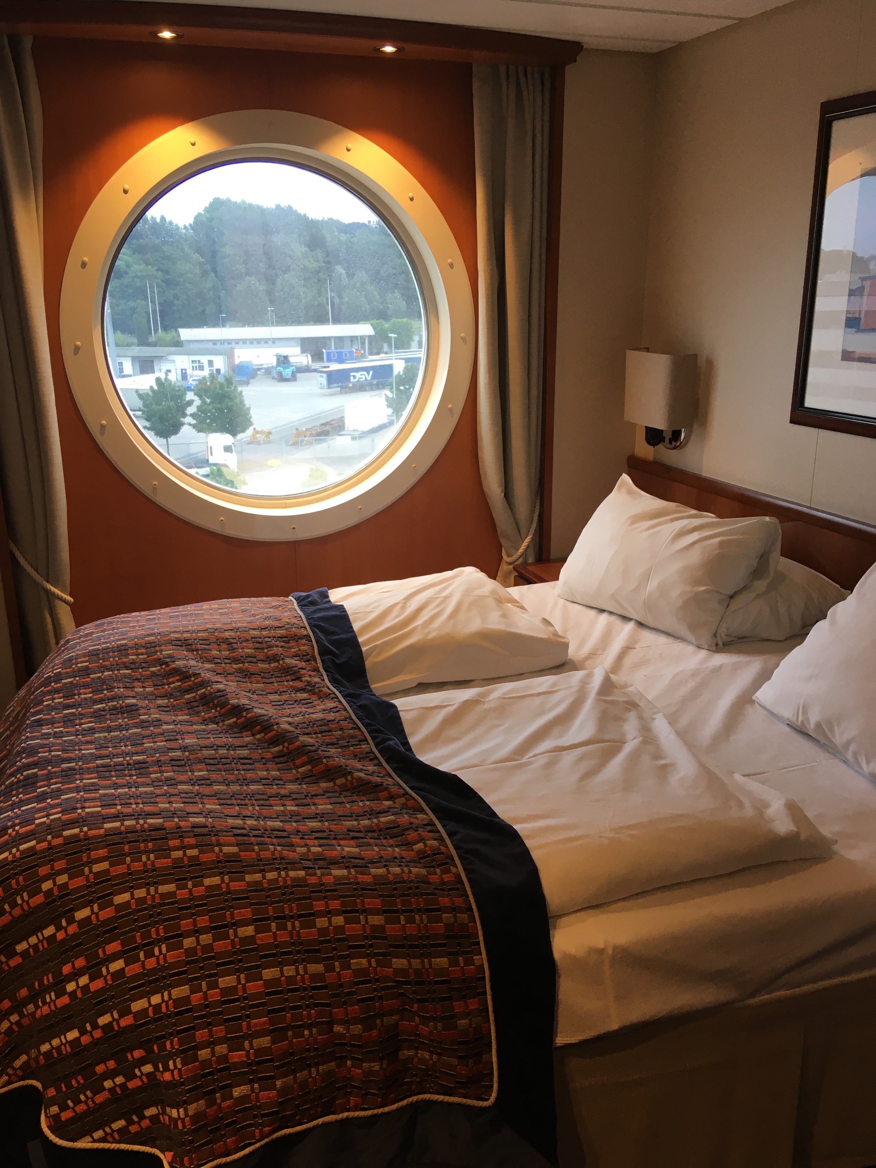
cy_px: 584
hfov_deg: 48.2
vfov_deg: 61.7
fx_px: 979
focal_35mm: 29
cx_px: 438
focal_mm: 4.15
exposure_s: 1/33
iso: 25
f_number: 2.2
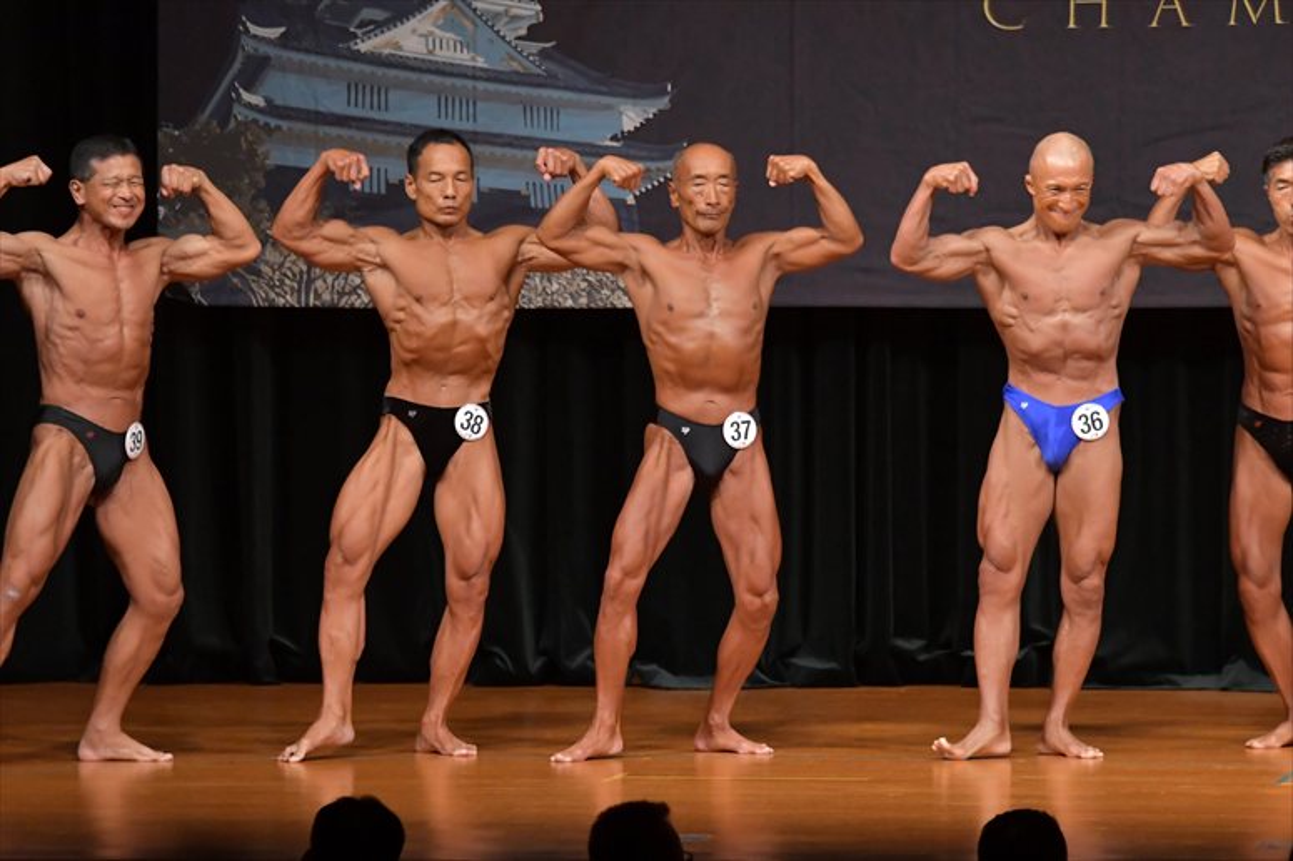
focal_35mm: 255
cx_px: 646
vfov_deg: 5.4
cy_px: 430
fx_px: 9154
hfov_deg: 8.1
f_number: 5.6
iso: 5000
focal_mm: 170
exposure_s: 1/400
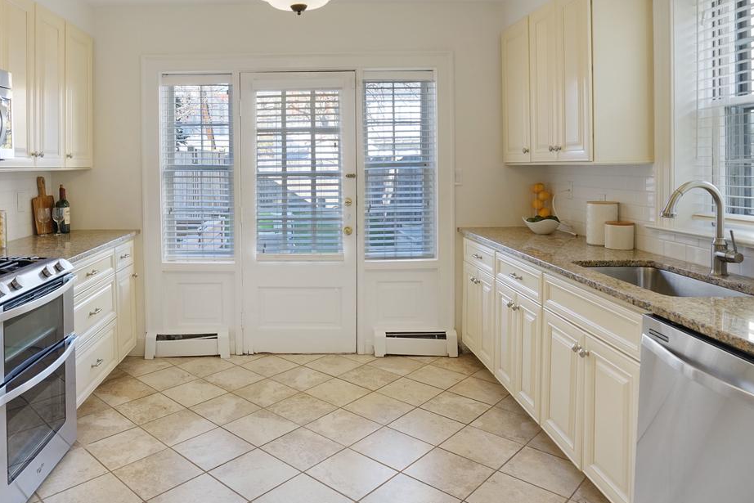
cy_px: 169
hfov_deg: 70.7
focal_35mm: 25
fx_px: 524
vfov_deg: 50.4
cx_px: 299
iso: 1250
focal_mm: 16
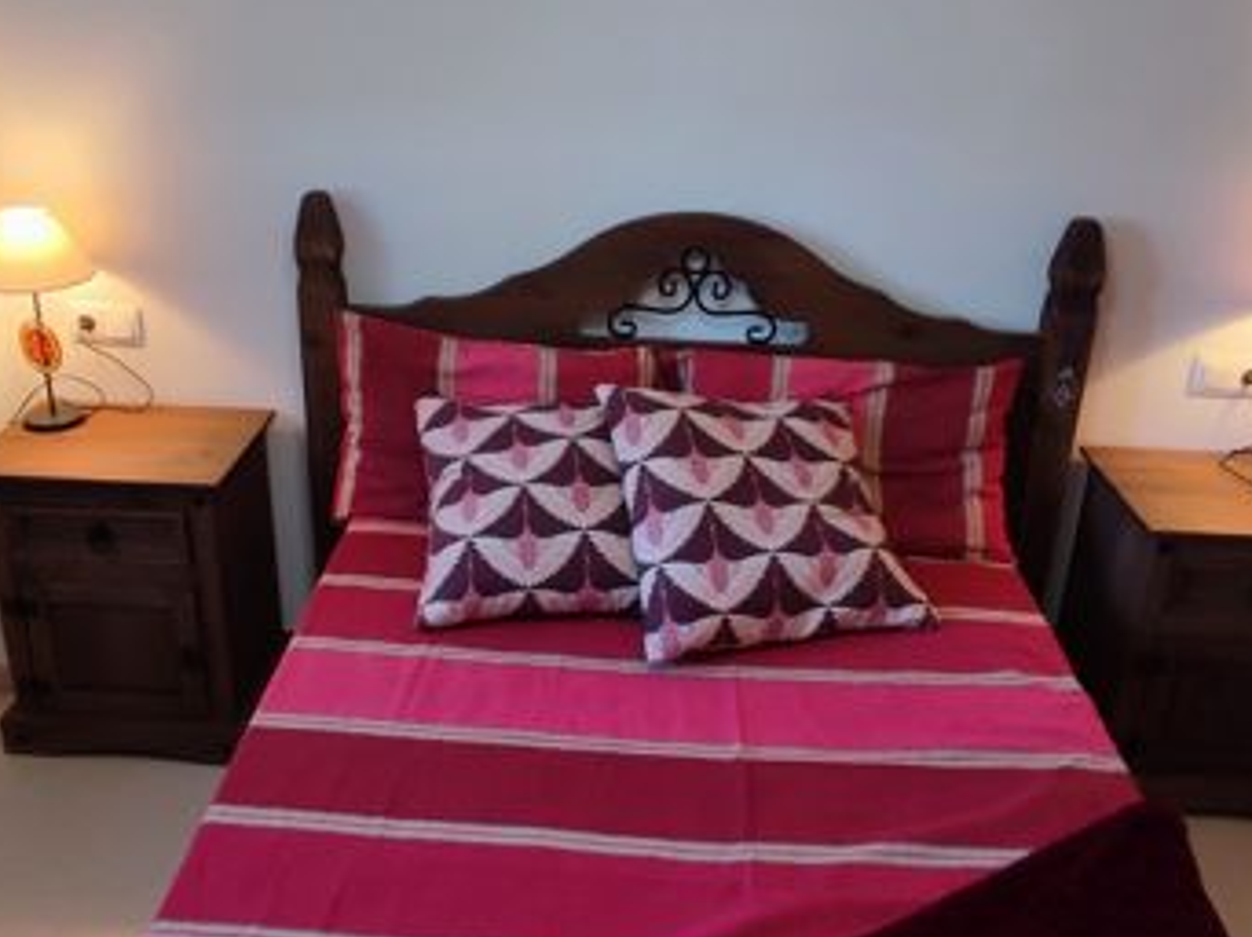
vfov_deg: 42.8
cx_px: 562
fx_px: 1193
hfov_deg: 55.3
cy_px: 419
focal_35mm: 33
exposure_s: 1/50
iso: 80
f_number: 2.2
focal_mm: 1.65
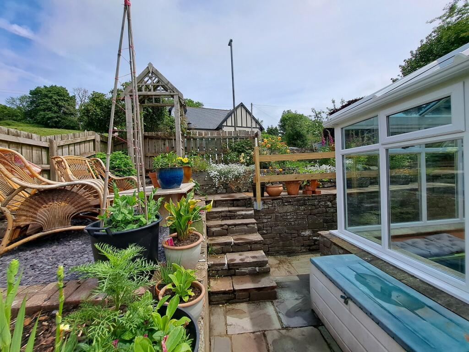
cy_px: 176
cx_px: 234
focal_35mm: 13
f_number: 2.2
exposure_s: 1/2033
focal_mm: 1.74
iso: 50
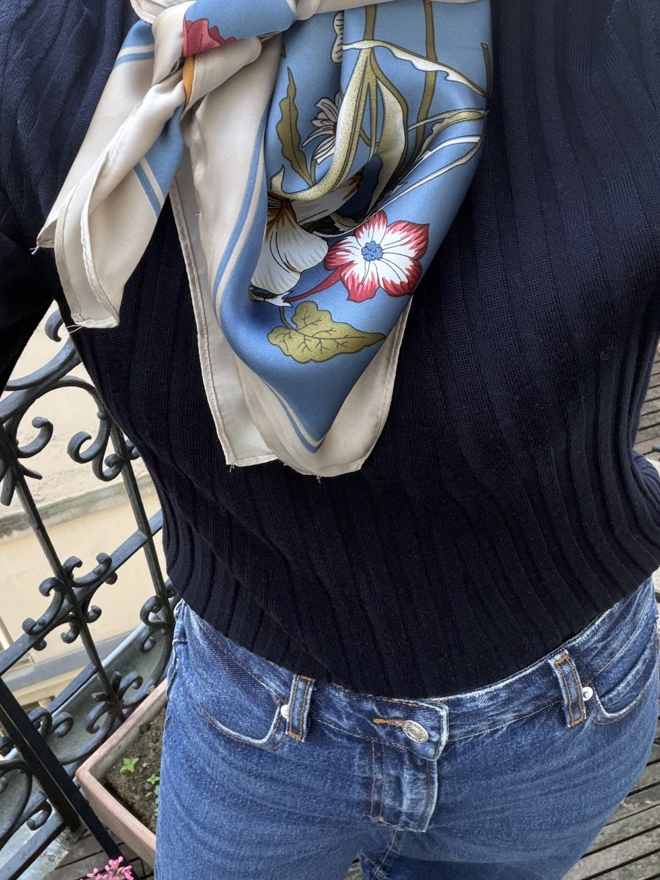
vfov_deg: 49.9
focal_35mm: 37
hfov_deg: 38.6
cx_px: 305
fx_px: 941
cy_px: 362
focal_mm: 2.71
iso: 80
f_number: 1.9
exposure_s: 1/80
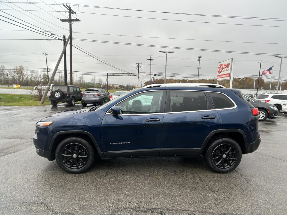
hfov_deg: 67.3
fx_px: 216
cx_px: 144
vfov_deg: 53.1
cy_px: 108
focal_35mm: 26
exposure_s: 1/511
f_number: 1.5
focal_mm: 5.7
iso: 50
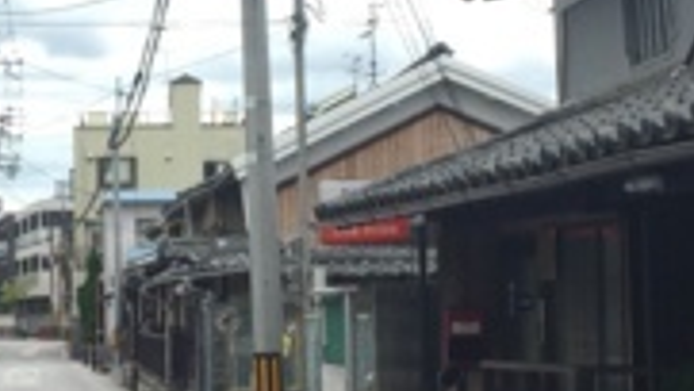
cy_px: 192
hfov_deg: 20.3
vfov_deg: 11.6
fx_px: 1933
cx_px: 234
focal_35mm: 105
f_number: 2.2
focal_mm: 4.15
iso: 32
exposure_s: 1/824
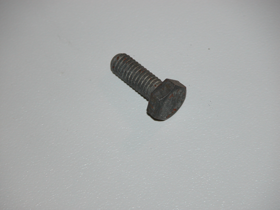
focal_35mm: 280
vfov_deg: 5.3
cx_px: 140
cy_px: 105
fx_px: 2265
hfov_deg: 7.1
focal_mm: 71.2
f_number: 4.2
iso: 100
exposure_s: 1/125
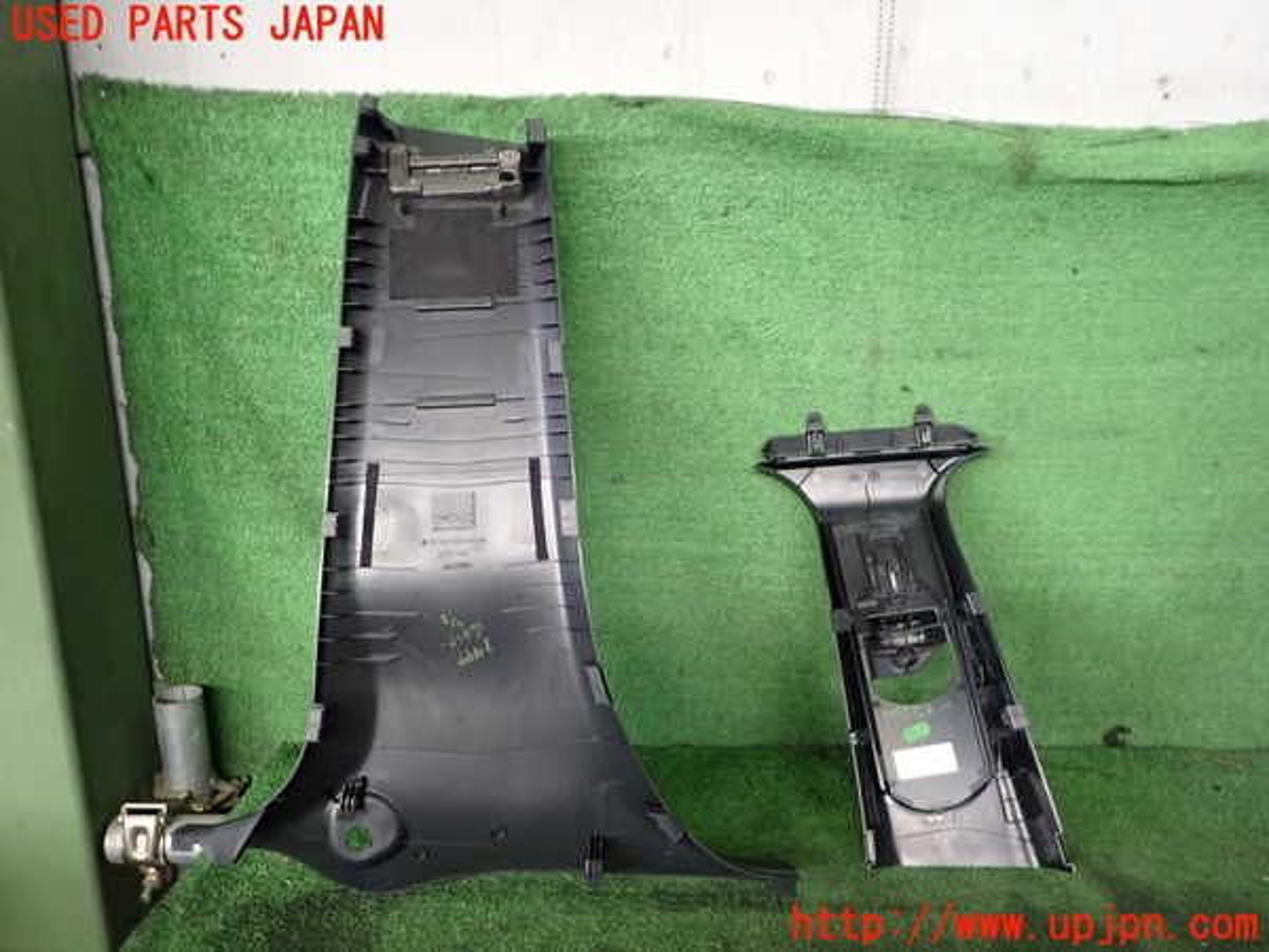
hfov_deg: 69.4
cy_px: 476
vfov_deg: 54.9
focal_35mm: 25
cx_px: 634
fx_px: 916
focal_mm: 4.5
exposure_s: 1/100
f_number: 2
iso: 400
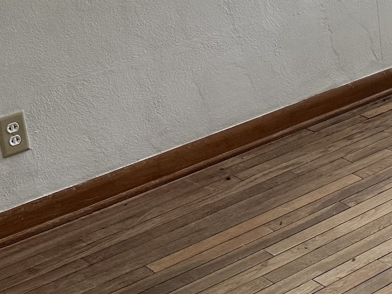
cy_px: -39
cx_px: 543
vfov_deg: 15.3
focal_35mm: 94
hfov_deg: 19.0
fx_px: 1064
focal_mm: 6.86
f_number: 1.78
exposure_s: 1/121
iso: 160
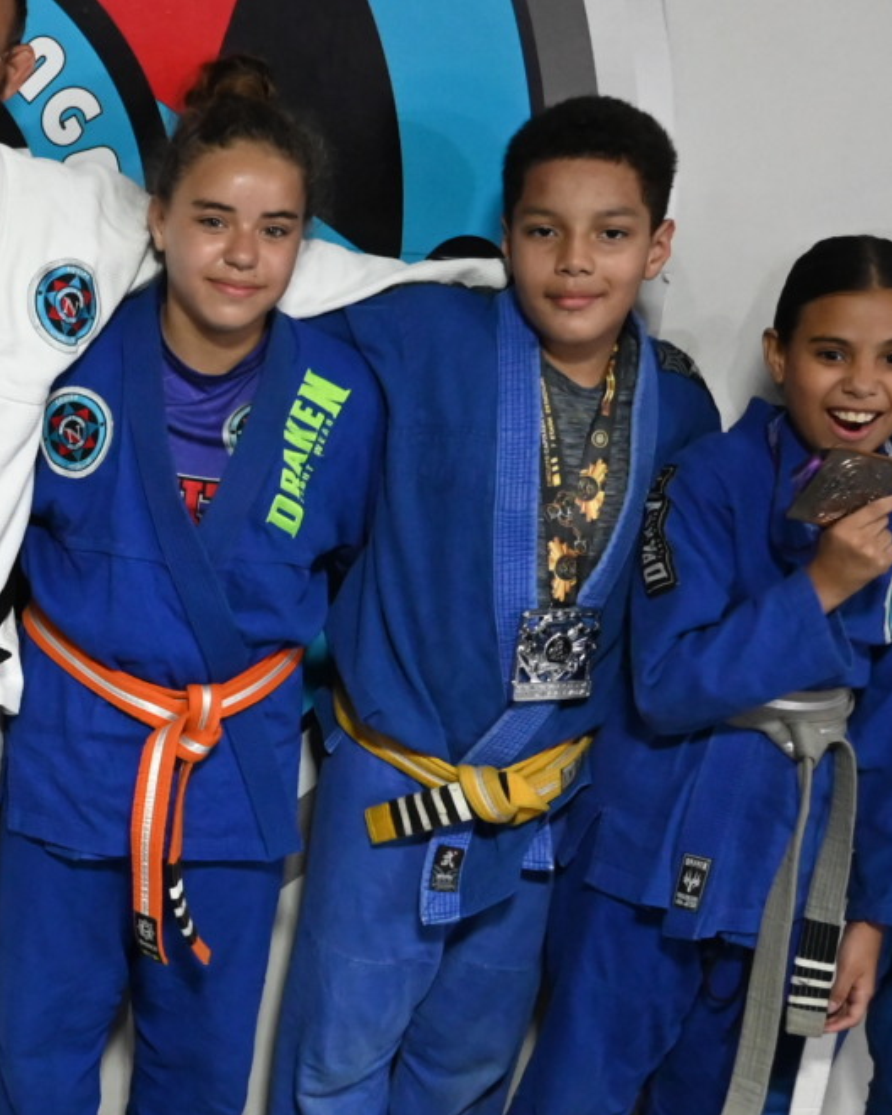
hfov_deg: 23.0
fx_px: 1947
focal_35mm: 59
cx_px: -257
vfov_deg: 32.0
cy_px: 570
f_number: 3.5
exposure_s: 1/60
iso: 3200
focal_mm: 18
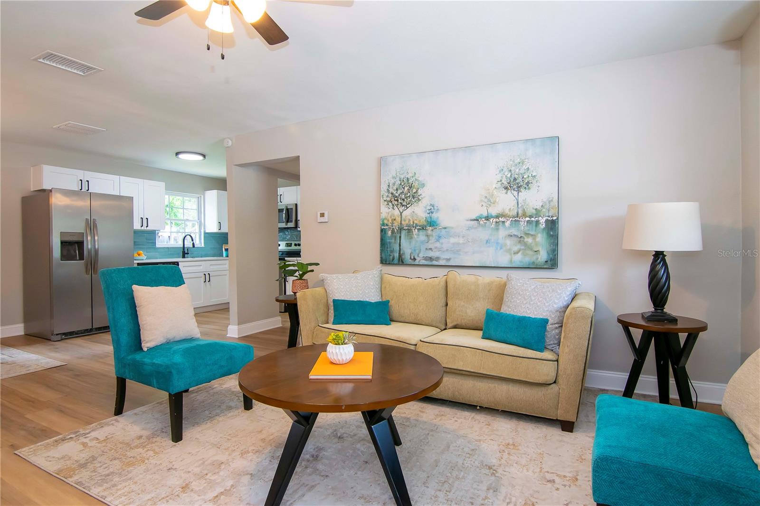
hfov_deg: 90.0
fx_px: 380
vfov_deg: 67.4
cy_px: 253
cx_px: 380
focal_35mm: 18
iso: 640
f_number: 8
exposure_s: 1/20
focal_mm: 12
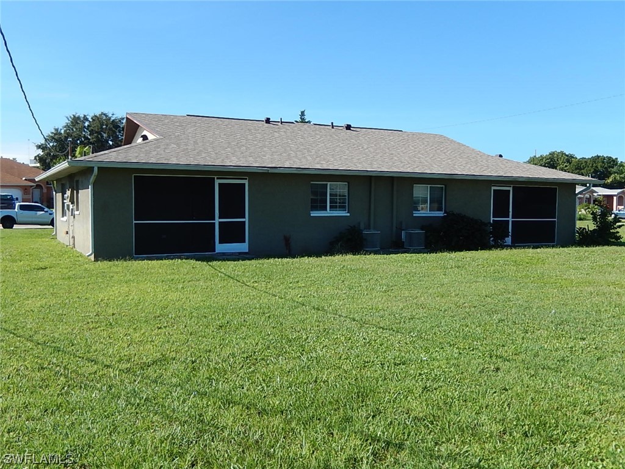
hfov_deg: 51.4
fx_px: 650
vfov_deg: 39.7
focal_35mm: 36
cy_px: 234
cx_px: 312
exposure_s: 1/800
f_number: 4
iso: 125
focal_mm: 6.5
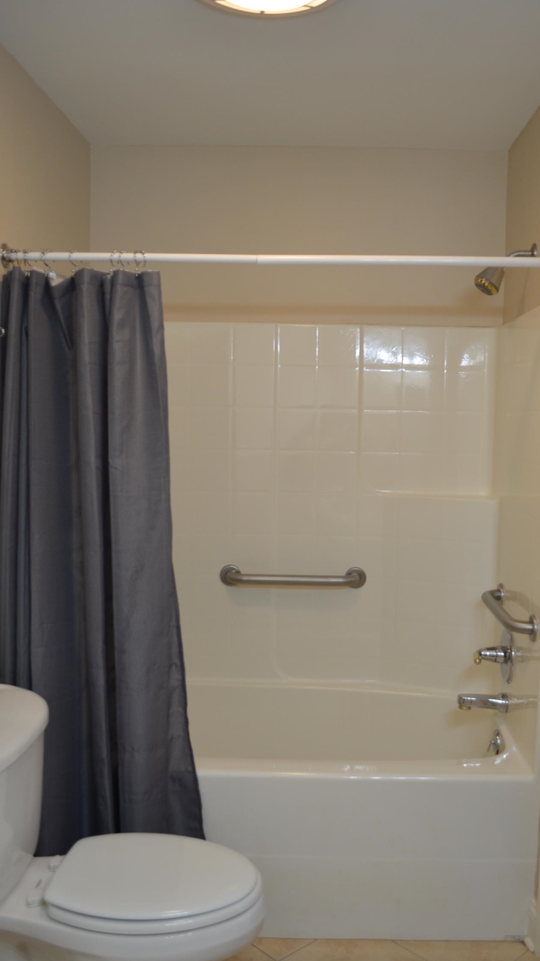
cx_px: 325
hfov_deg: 37.6
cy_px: 504
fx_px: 789
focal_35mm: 31
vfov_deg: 62.6
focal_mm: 18
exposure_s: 1/60
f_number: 4
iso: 450
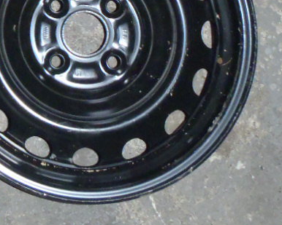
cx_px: -76
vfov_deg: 12.0
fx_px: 1027
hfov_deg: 15.0
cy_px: -98
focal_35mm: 123
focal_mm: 6.83
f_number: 4.6
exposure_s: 1/40
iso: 640
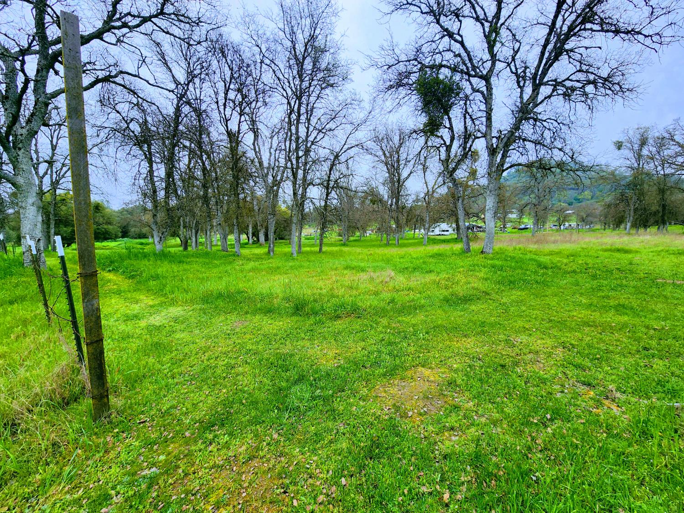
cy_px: 256
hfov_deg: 106.2
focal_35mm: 13
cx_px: 342
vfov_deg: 89.9
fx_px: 257
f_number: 2.2
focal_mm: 2.2
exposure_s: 1/952
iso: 50
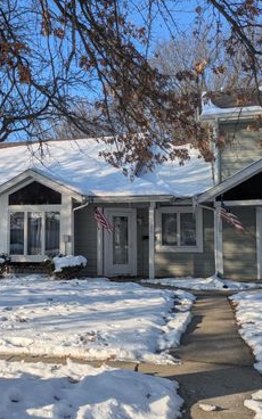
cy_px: 208
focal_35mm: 36
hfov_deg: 35.0
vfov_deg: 54.0
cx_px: 90
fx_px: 411
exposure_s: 1/1692
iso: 47
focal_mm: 5.43
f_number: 1.89
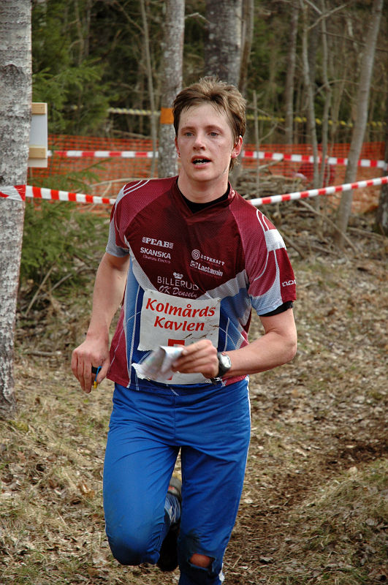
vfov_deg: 19.5
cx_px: 194
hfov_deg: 13.0
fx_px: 1703
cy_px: 292
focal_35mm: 105
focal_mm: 70
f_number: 4.5
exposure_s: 1/500
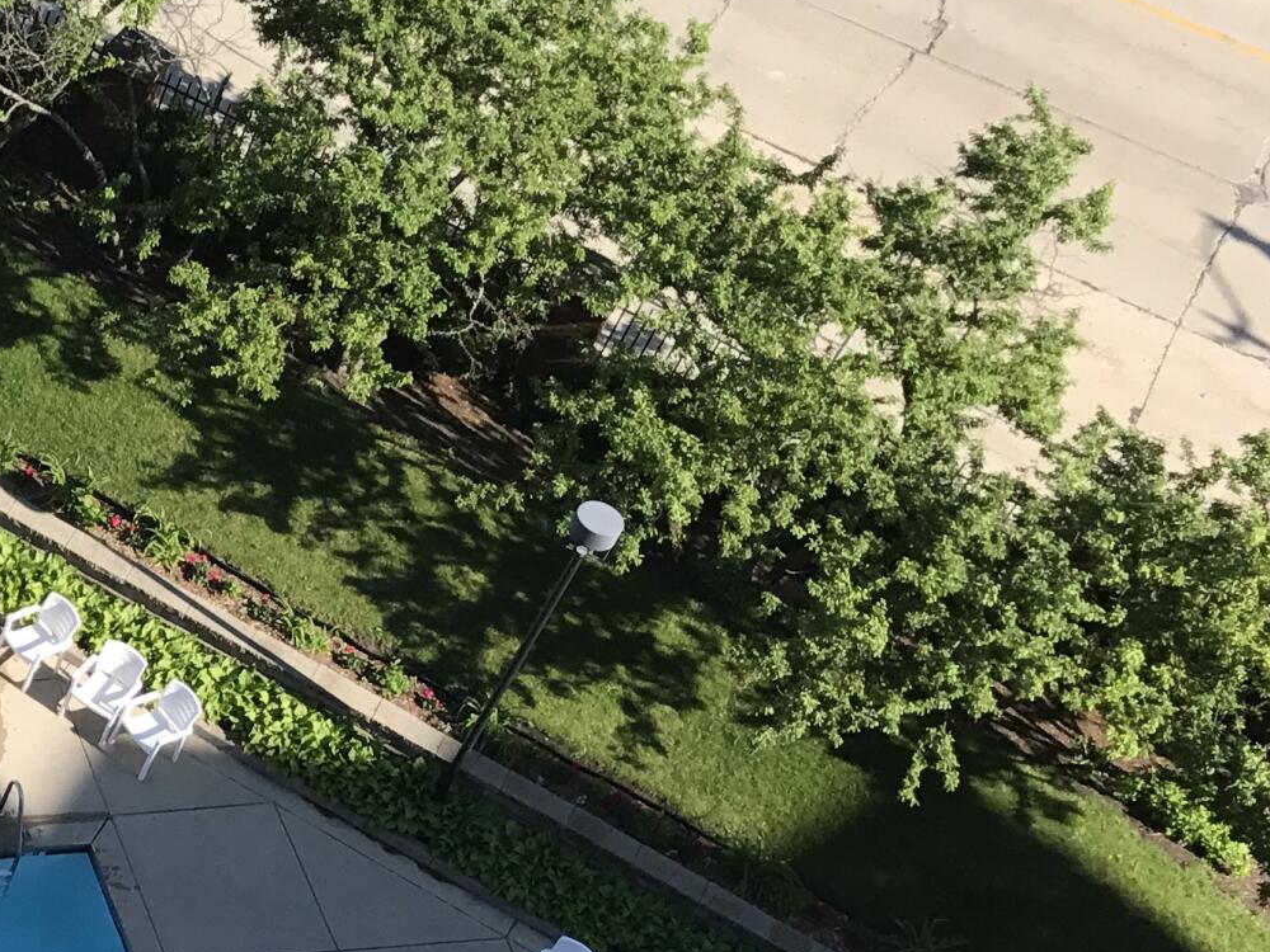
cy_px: 720
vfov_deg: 17.5
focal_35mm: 84
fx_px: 3082
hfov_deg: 20.1
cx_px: -624
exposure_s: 1/1053
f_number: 1.8
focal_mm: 3.99
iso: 20
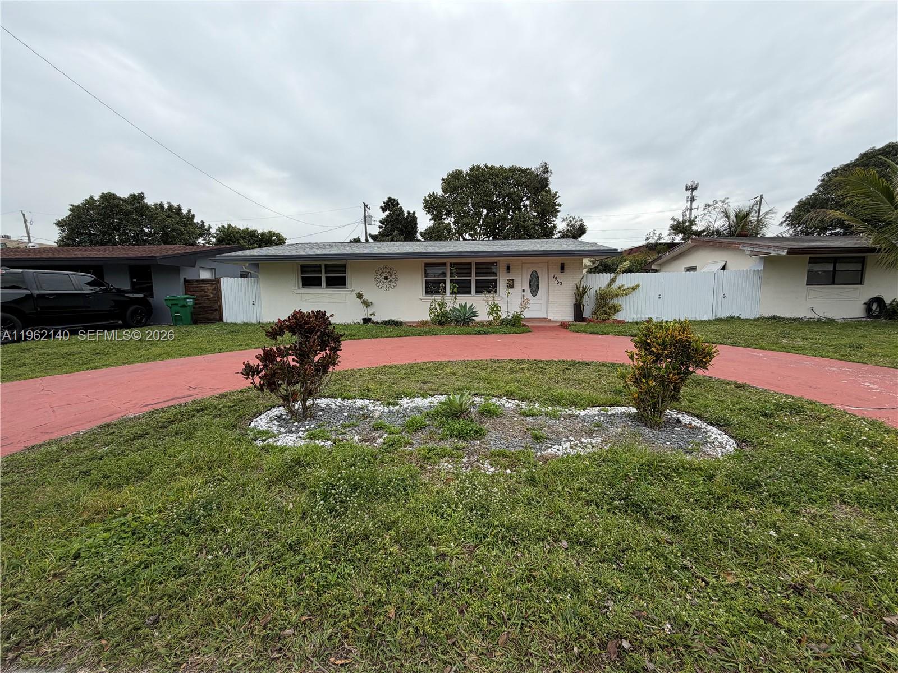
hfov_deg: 102.1
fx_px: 363
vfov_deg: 85.7
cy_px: 336
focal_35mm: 14
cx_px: 449
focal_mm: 2.22
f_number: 2.2
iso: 25
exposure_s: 1/770
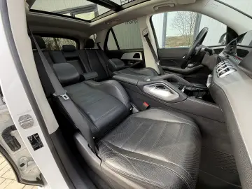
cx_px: 126
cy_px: 94
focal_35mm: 14
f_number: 2.2
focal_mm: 2.22
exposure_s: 1/99
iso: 64
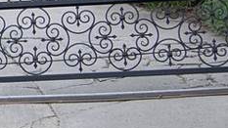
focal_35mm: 179
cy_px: -35
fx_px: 1082
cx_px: -205
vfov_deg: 6.7
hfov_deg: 11.1
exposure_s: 1/160
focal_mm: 26
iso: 200
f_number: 6.3
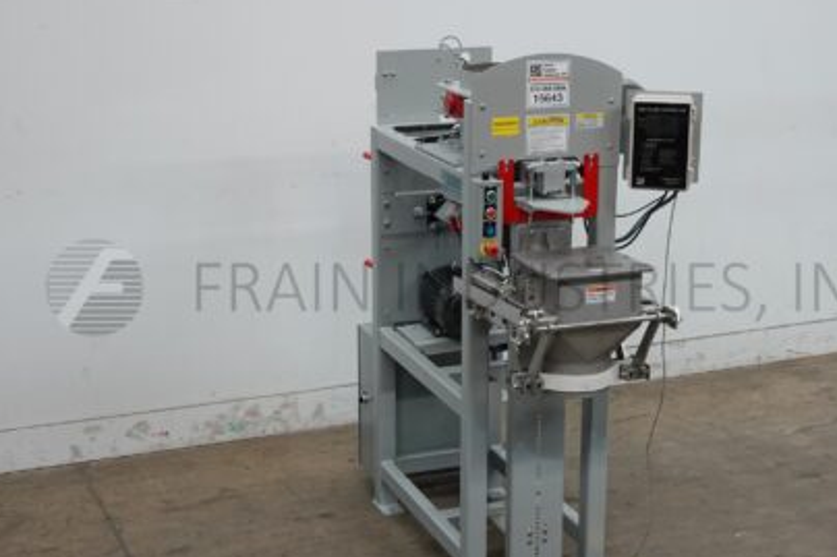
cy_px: 318
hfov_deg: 29.6
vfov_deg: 20.0
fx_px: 1580
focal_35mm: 68
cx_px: 485
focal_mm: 20.26
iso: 400
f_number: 4
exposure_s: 1/60
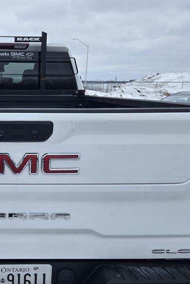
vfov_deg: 42.6
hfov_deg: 27.6
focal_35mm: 46
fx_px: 364
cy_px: 169
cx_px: 3
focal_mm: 5.4
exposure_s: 1/2410
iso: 25
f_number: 1.8
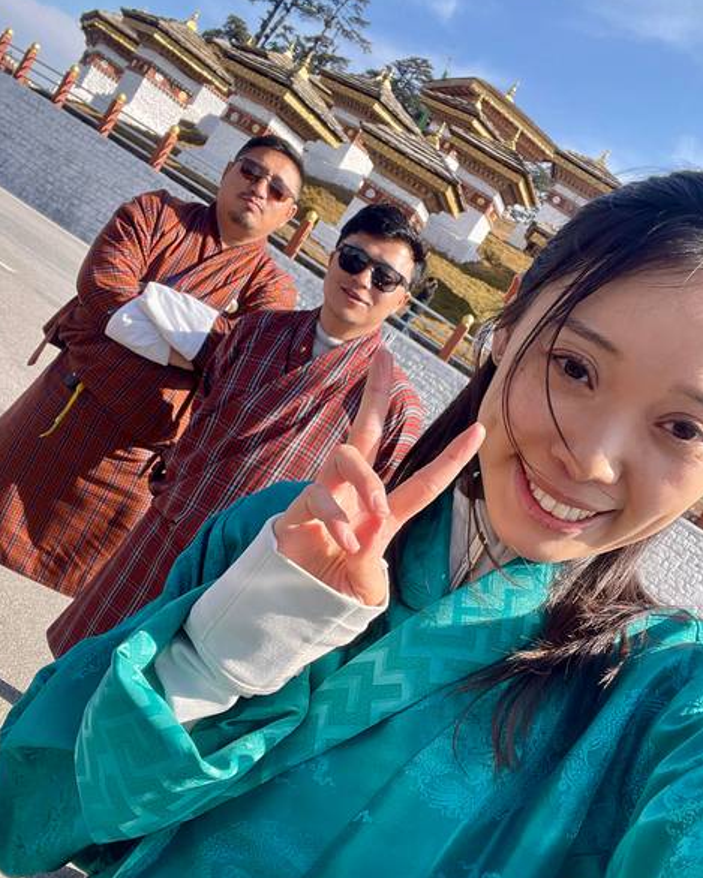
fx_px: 832
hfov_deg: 45.8
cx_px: 348
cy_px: 461
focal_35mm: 32
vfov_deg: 55.6
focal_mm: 2.71
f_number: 2.2
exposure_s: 1/313
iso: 25
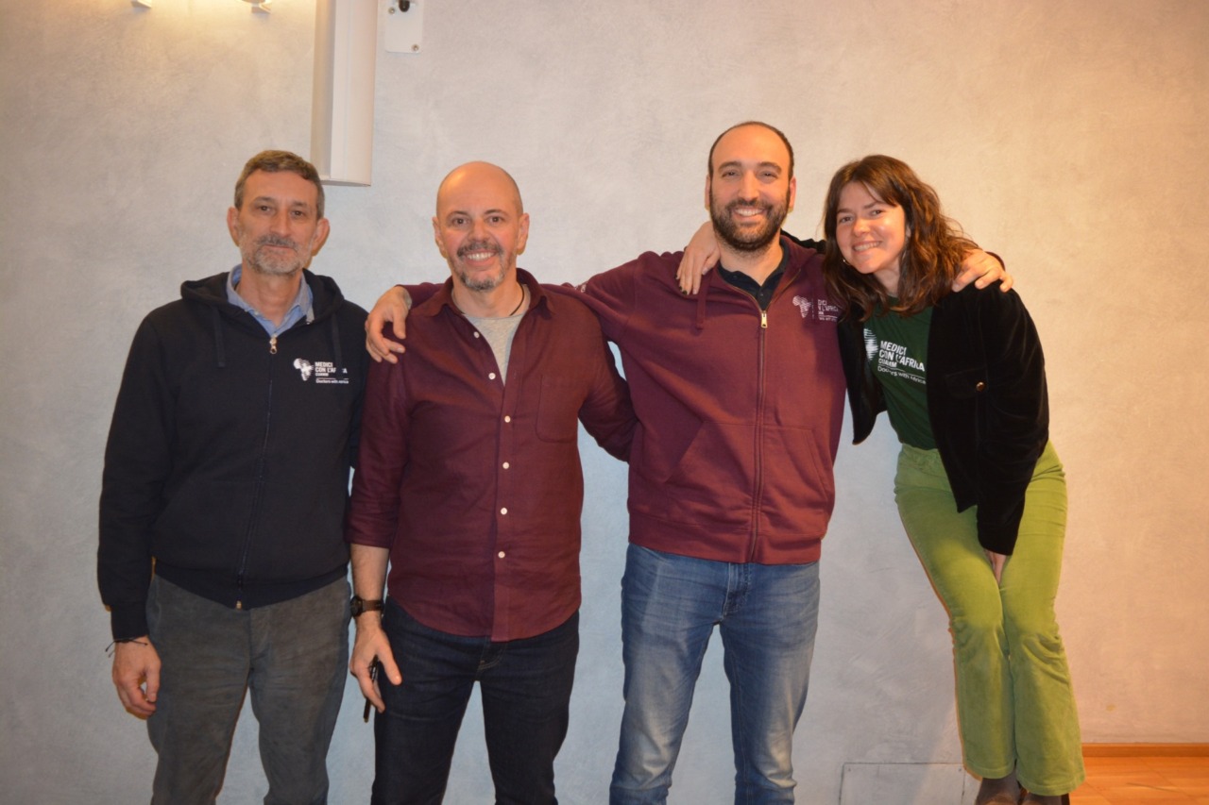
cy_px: 402
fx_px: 1058
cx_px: 604
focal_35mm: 32
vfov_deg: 41.7
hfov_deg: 59.5
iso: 1250
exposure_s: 1/60
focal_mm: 21
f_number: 3.8
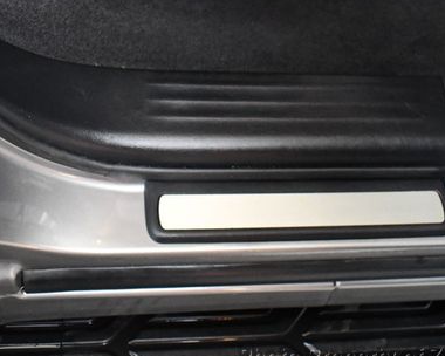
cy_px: 128
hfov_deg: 33.0
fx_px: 751
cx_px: 224
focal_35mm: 57
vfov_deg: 26.6
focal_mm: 18
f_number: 3.5
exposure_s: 1/60
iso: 4000
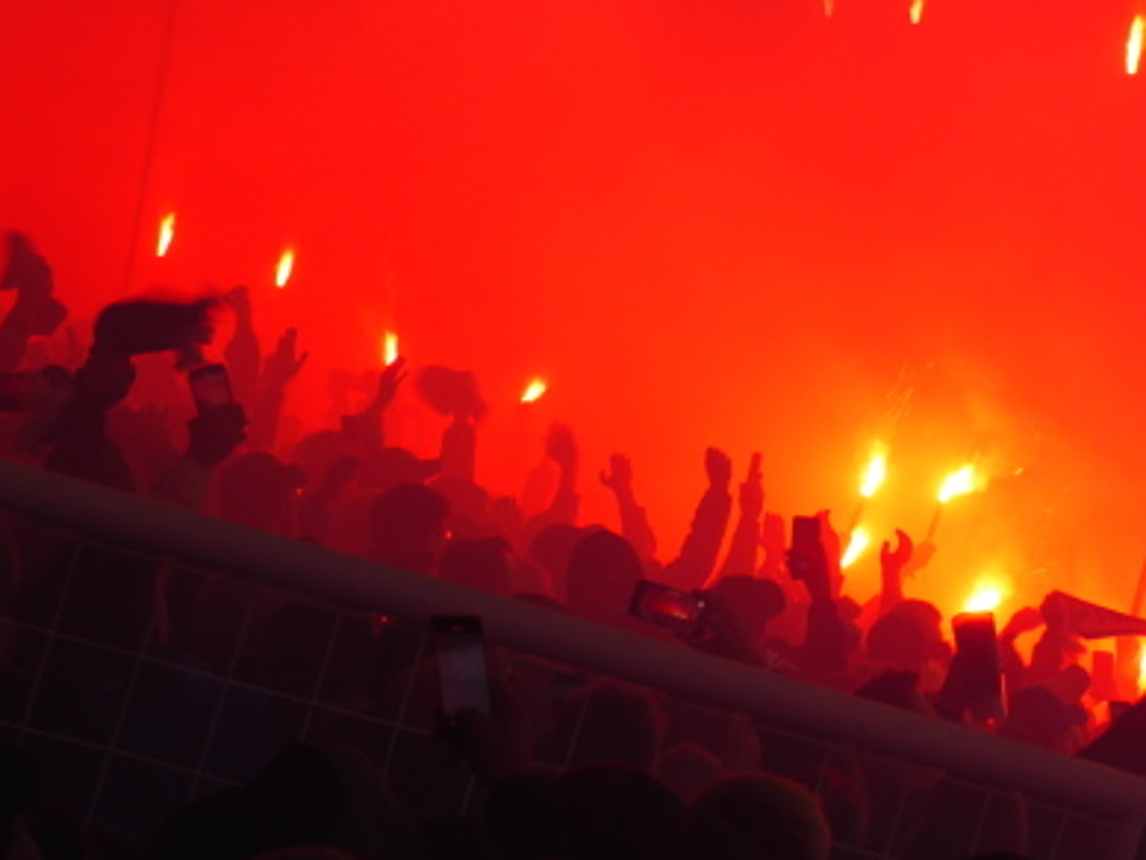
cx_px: 642
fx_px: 8842
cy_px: 442
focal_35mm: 267
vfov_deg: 5.6
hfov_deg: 7.4
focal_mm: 41.4
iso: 125
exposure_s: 1/80
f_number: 5.6
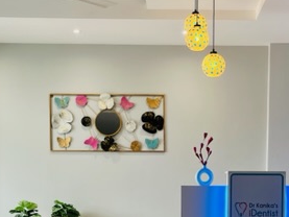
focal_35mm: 60
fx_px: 501
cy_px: 197
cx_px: 189
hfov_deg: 31.9
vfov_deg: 23.7
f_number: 1.6
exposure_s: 1/100
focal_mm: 5.1
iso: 80
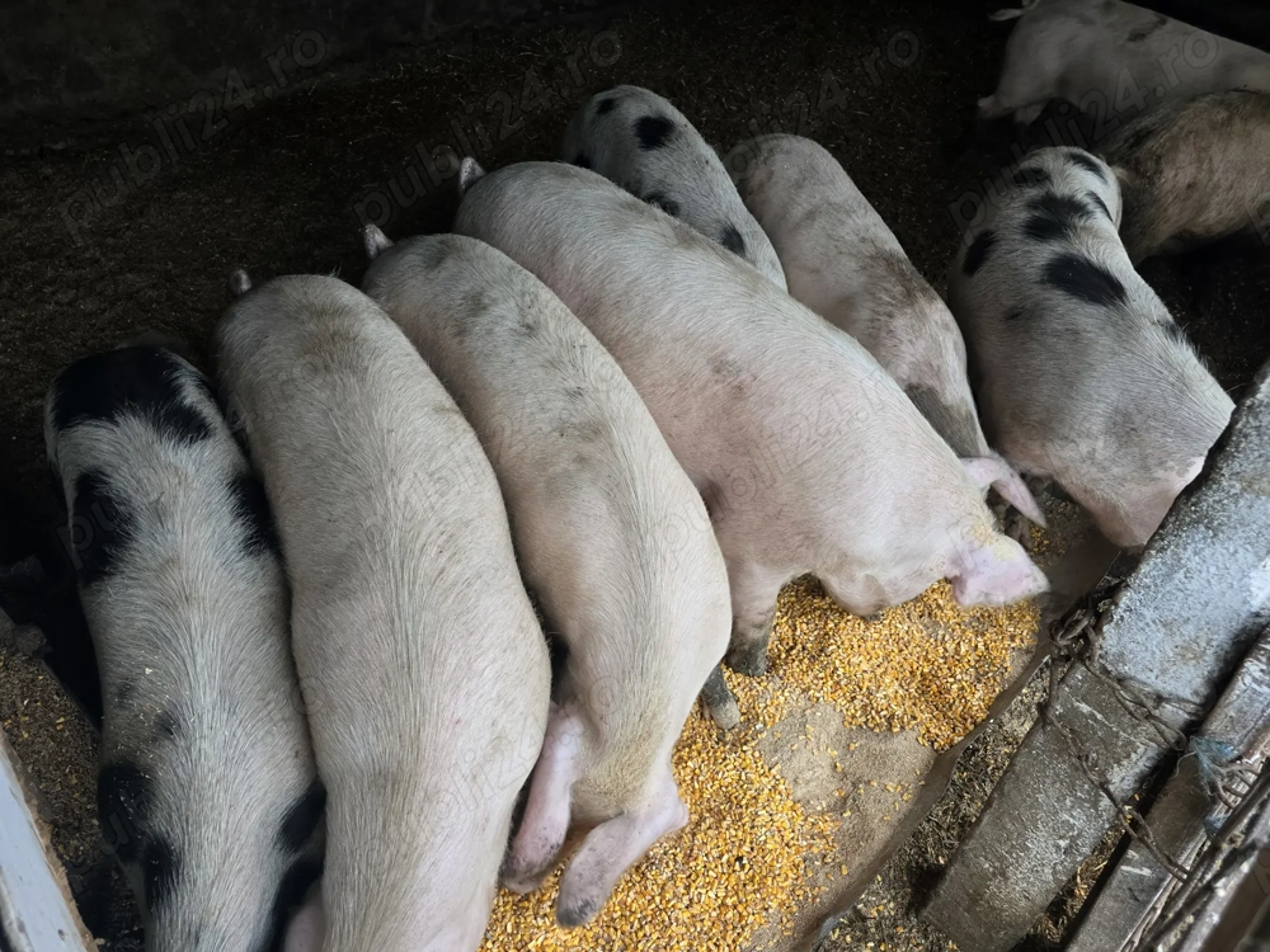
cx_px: 635
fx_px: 844
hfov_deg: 73.9
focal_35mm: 23
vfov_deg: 58.9
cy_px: 476
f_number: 1.7
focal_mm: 6.3
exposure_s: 1/100
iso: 320
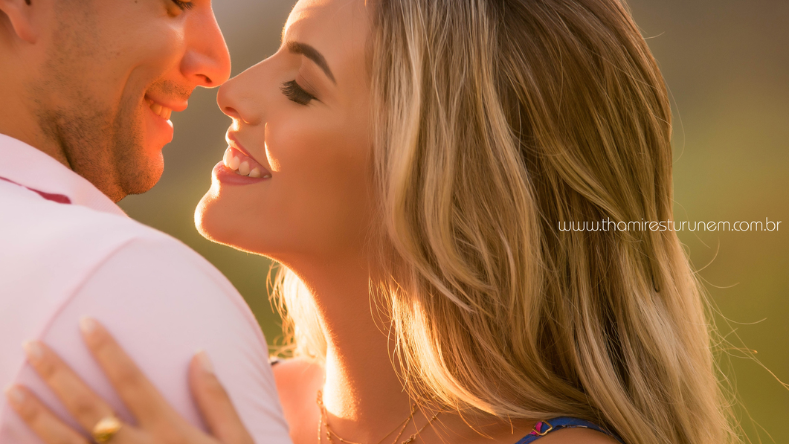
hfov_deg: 9.1
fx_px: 4959
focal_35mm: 237
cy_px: 221
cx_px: 354
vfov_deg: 5.1
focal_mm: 200
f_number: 4.5
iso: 100
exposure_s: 1/320
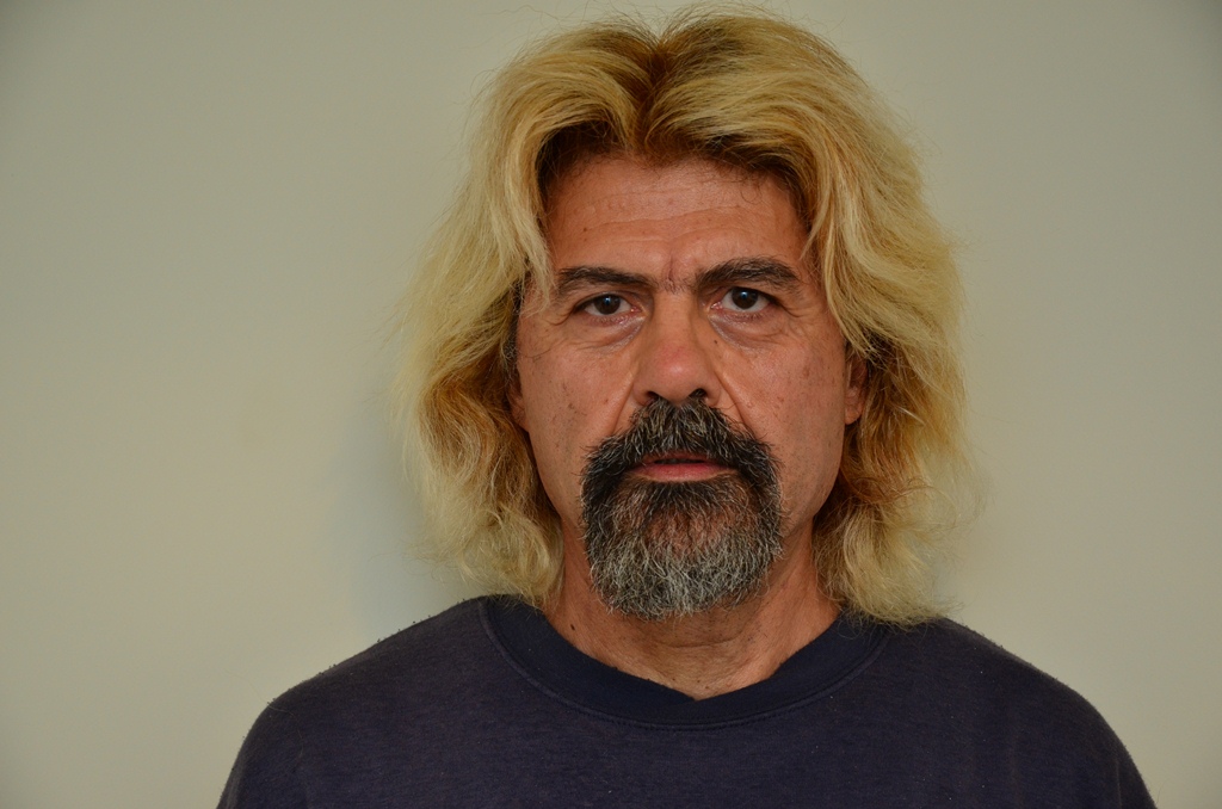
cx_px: 611
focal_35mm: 105
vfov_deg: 13.0
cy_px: 404
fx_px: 3556
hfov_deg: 19.5
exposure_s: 1/60
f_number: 5.6
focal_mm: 70
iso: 400
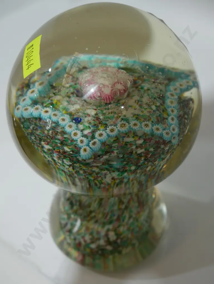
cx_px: 107
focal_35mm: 58
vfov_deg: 33.2
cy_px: 142
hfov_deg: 25.3
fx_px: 478
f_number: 5.4
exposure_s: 1/60
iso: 400
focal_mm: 29
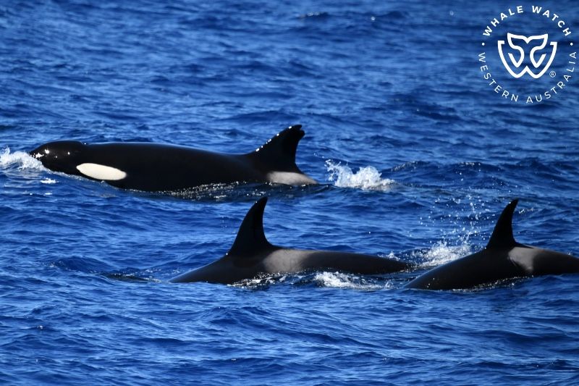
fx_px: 9647
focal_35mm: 600
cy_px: 193
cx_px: 290
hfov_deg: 3.4
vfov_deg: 2.3
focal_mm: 600
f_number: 6.3
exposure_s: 1/8000
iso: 1800
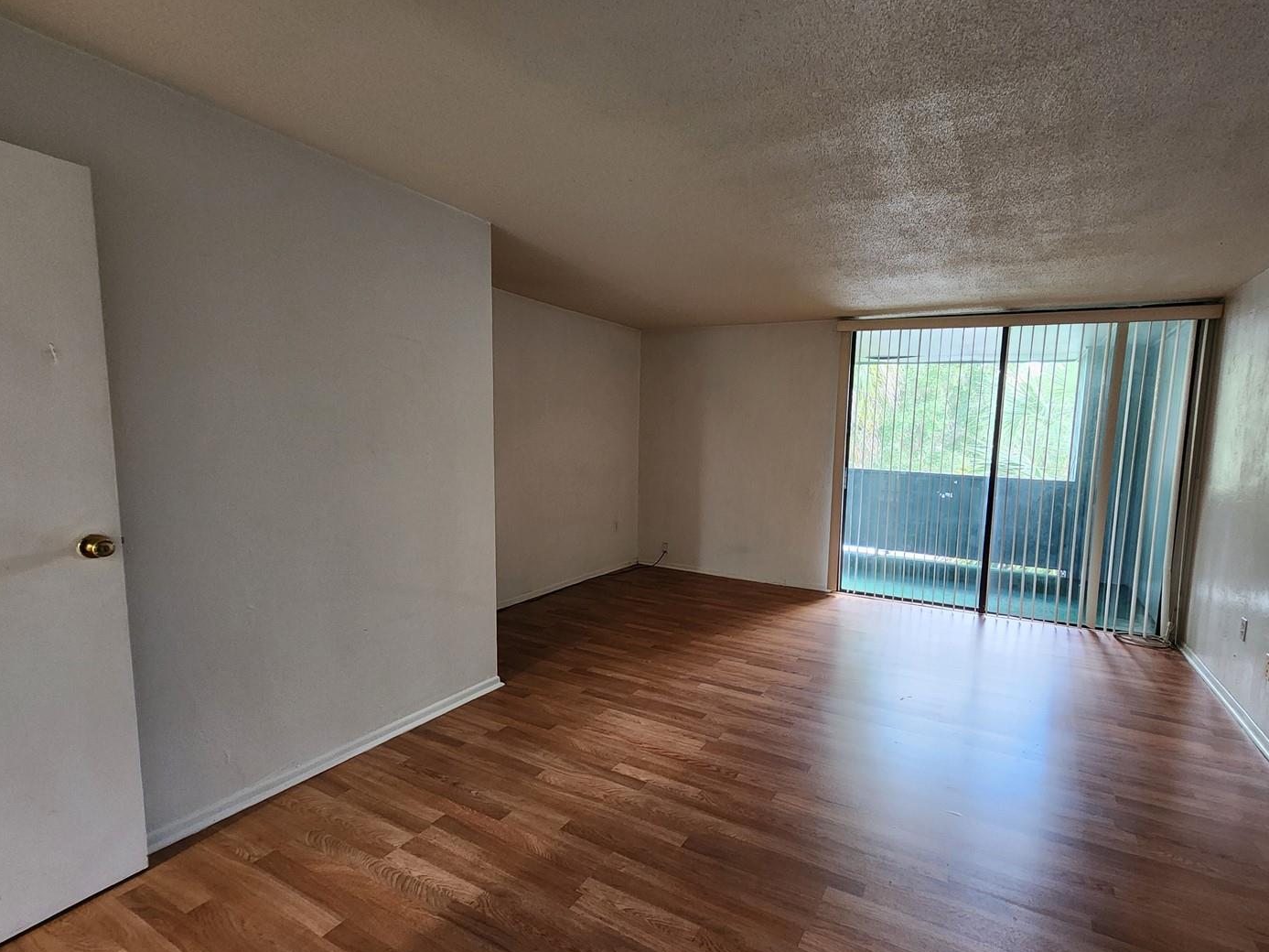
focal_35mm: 15
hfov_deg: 97.7
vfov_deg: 81.7
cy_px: 503
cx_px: 713
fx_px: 550
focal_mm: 2.2
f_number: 2.2
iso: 400
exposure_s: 1/30
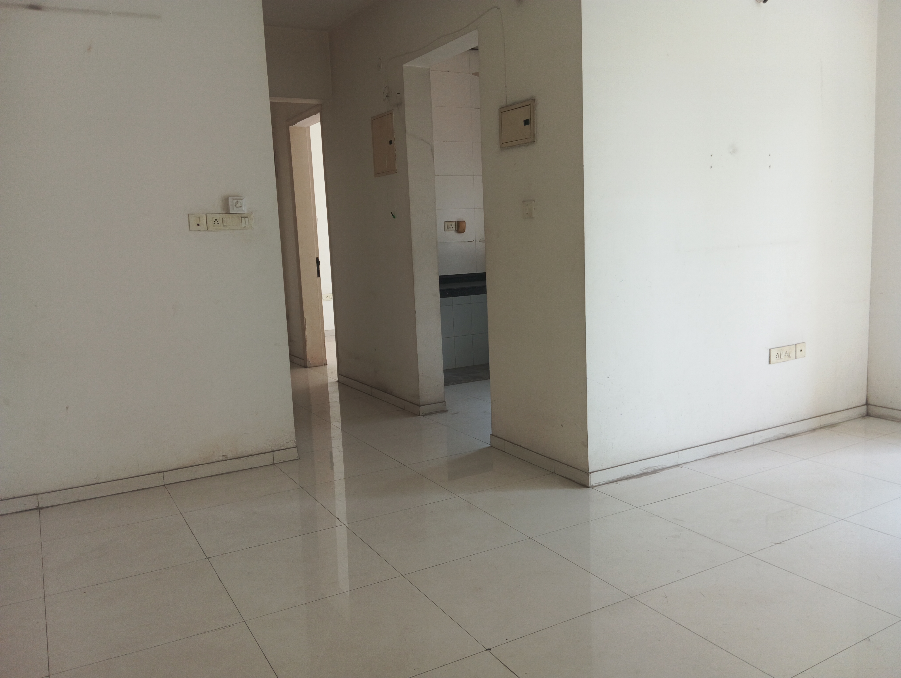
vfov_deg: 49.9
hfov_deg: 63.4
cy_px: 339
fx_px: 730
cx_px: 450
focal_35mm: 28
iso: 84
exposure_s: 1/50
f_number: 1.8
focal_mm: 4.22
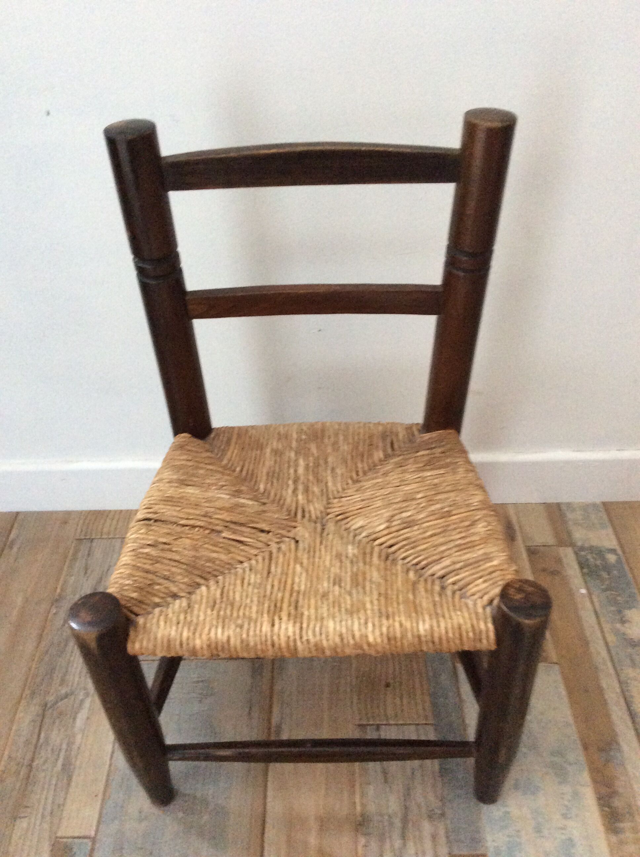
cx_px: 320
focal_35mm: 32
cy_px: 428
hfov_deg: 44.1
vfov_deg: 56.9
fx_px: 791
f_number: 2.4
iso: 320
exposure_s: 1/20
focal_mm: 3.3
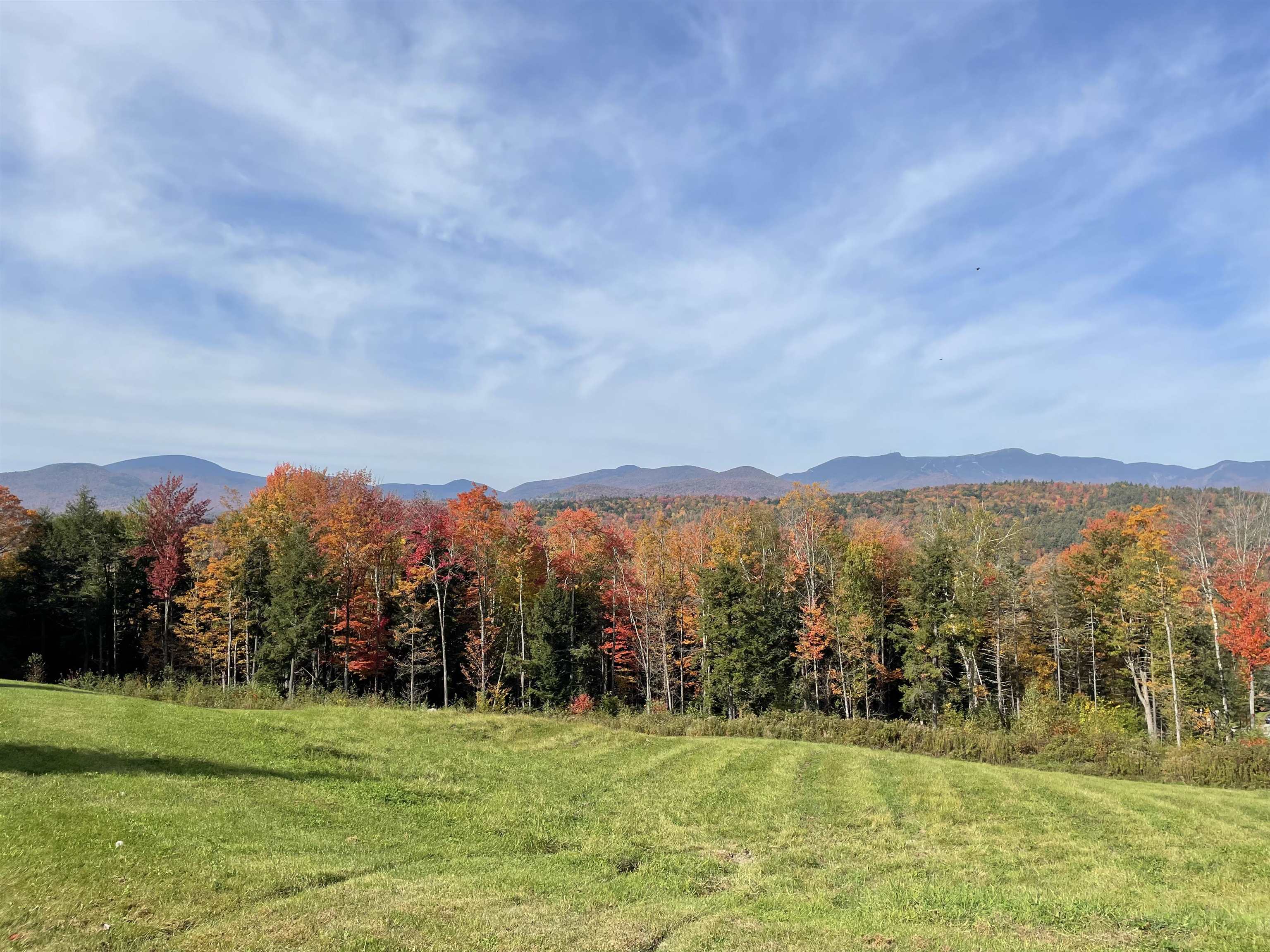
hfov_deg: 67.3
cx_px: 635
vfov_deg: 53.1
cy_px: 476
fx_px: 954
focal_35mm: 26
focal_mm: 4.2
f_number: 1.6
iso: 32
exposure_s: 1/4831
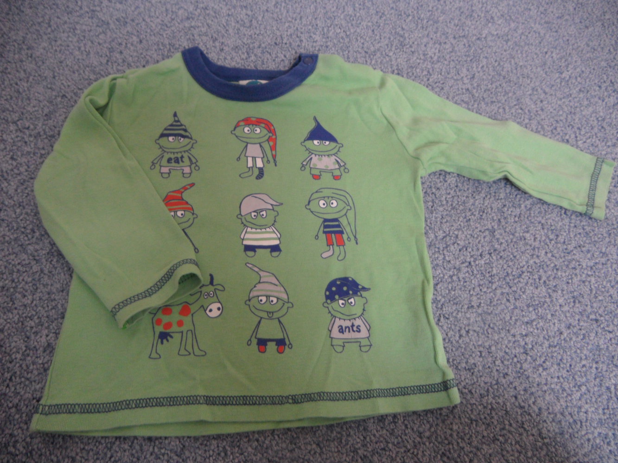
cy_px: 232
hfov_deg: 71.6
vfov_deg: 56.8
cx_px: 309
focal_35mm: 24
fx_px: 429
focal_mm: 4.1
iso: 160
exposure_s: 1/30
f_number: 2.9
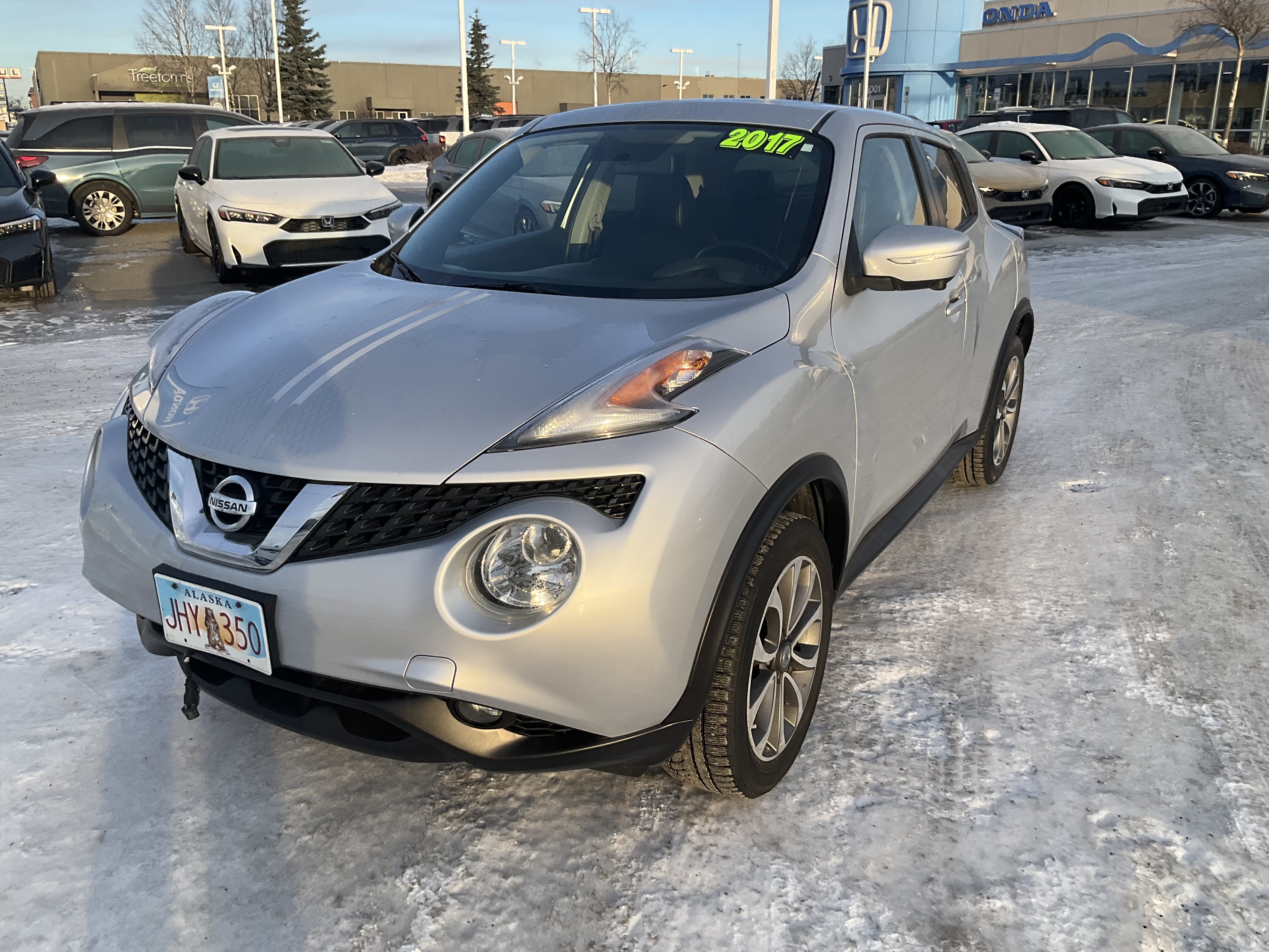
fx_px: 1063
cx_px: 634
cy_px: 476
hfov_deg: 61.7
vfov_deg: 48.2
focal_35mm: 29
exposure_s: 1/540
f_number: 1.8
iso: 25
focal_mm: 3
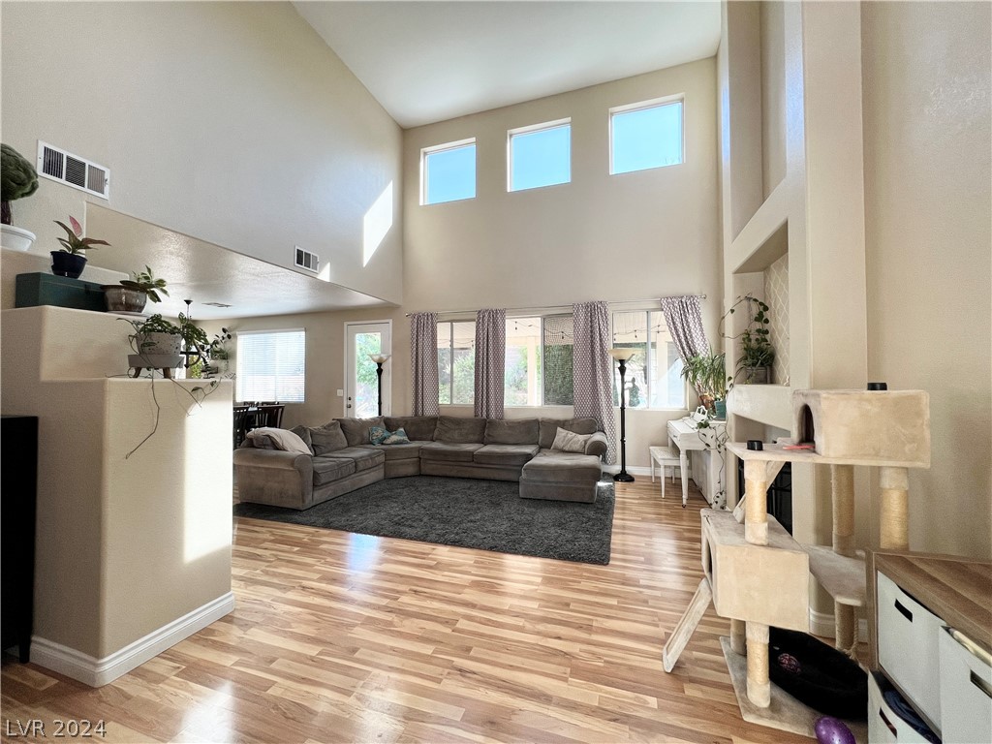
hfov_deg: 106.2
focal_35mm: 13
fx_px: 373
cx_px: 496
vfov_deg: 89.9
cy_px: 372
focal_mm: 1.57
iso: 100
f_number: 1.8
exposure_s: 1/120
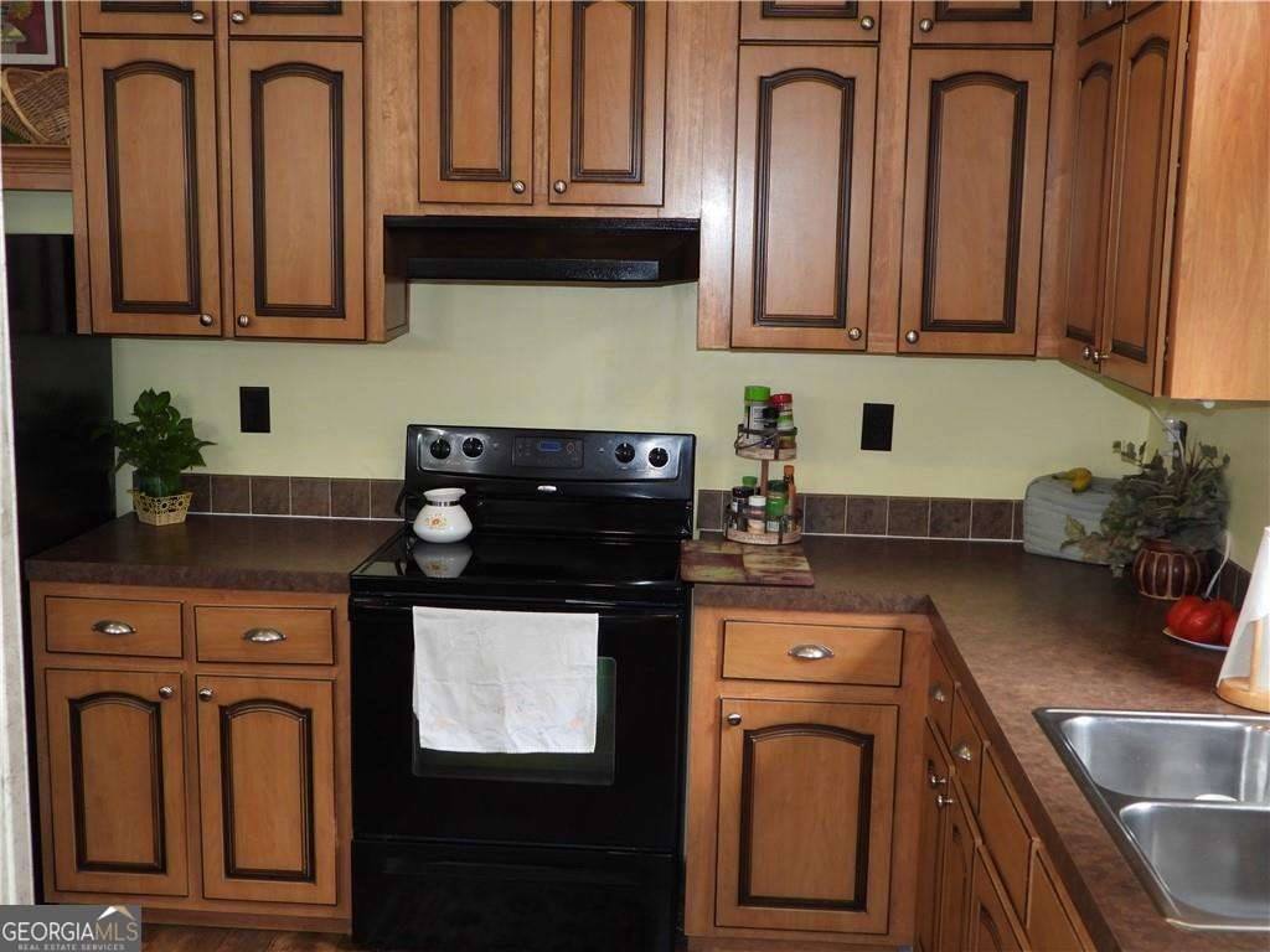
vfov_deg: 35.1
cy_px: 476
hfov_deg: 45.8
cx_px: 635
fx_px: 1504
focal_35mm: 41
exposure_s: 1/30
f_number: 3.2
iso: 200
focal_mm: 7.4
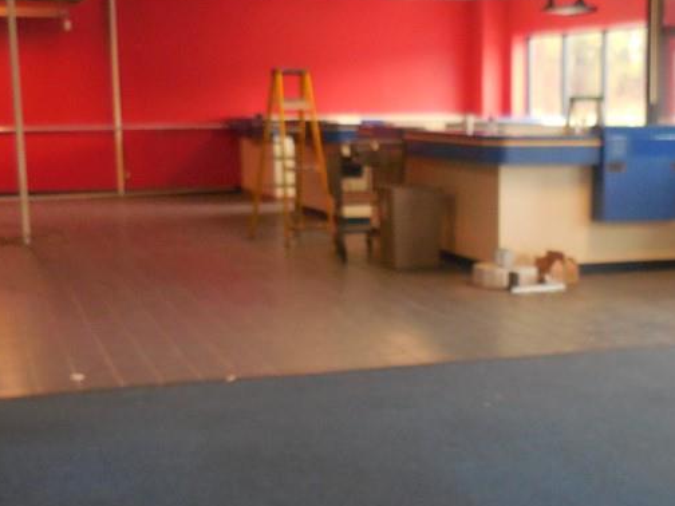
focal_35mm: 67
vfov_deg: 21.8
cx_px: 541
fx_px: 1306
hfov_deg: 28.3
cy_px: 365
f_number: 3.7
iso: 500
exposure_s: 1/30
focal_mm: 5.9
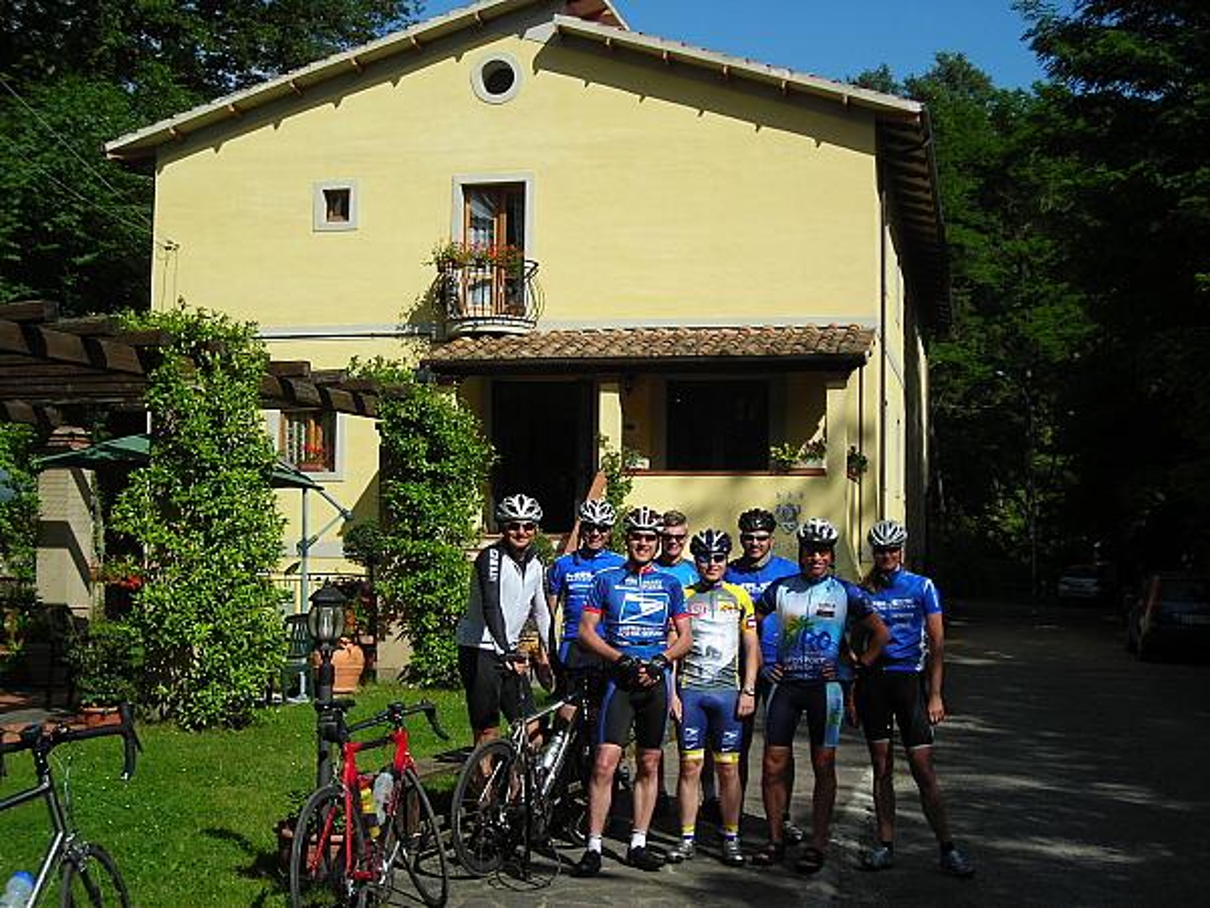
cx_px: 605
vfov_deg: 30.9
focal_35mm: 47
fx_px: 1643
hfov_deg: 40.4
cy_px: 454
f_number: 6.9
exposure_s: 1/197
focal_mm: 7.8
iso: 50
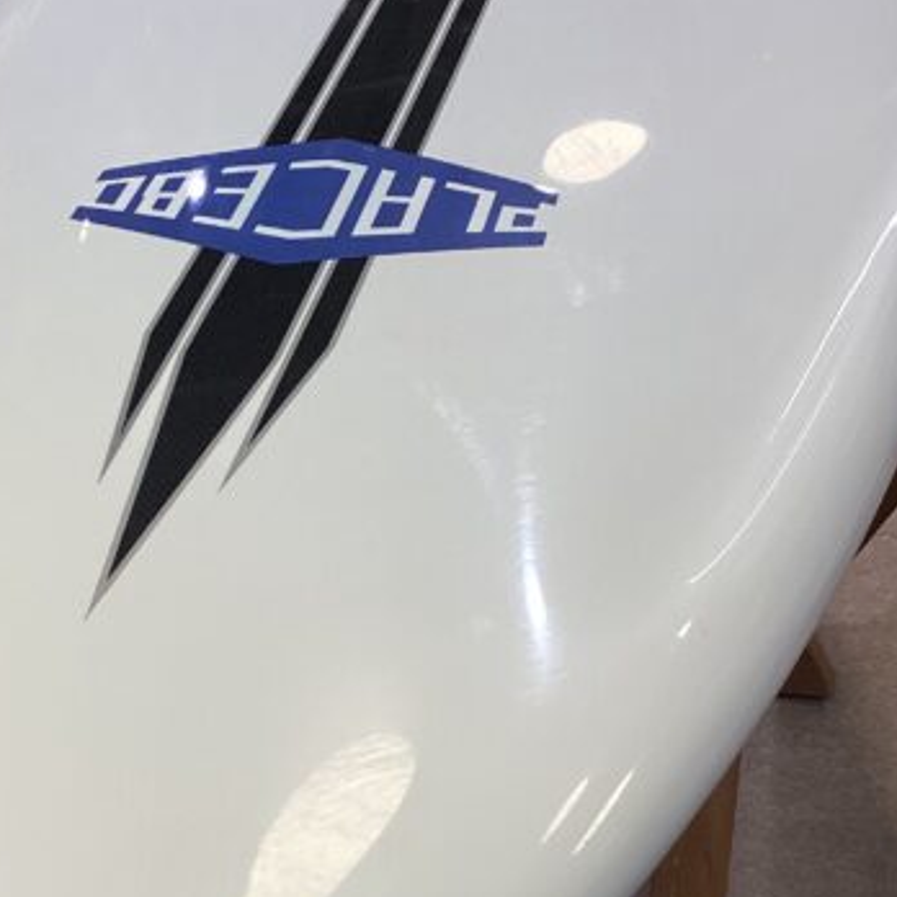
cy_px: 479
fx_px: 1847
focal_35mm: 63
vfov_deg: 27.3
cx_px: 289
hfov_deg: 27.1
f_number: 2.4
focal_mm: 3.3
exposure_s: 1/100
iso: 80
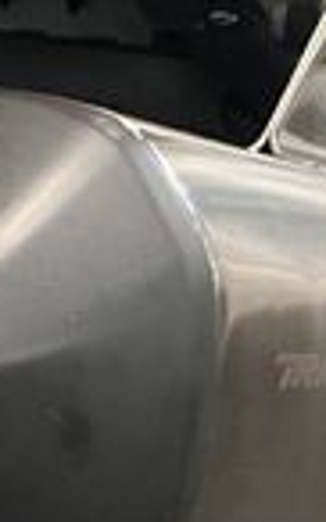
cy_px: 340
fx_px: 1723
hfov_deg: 8.8
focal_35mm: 121
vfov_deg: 17.2
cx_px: -656
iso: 160
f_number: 1.6
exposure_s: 1/50
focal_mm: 5.1
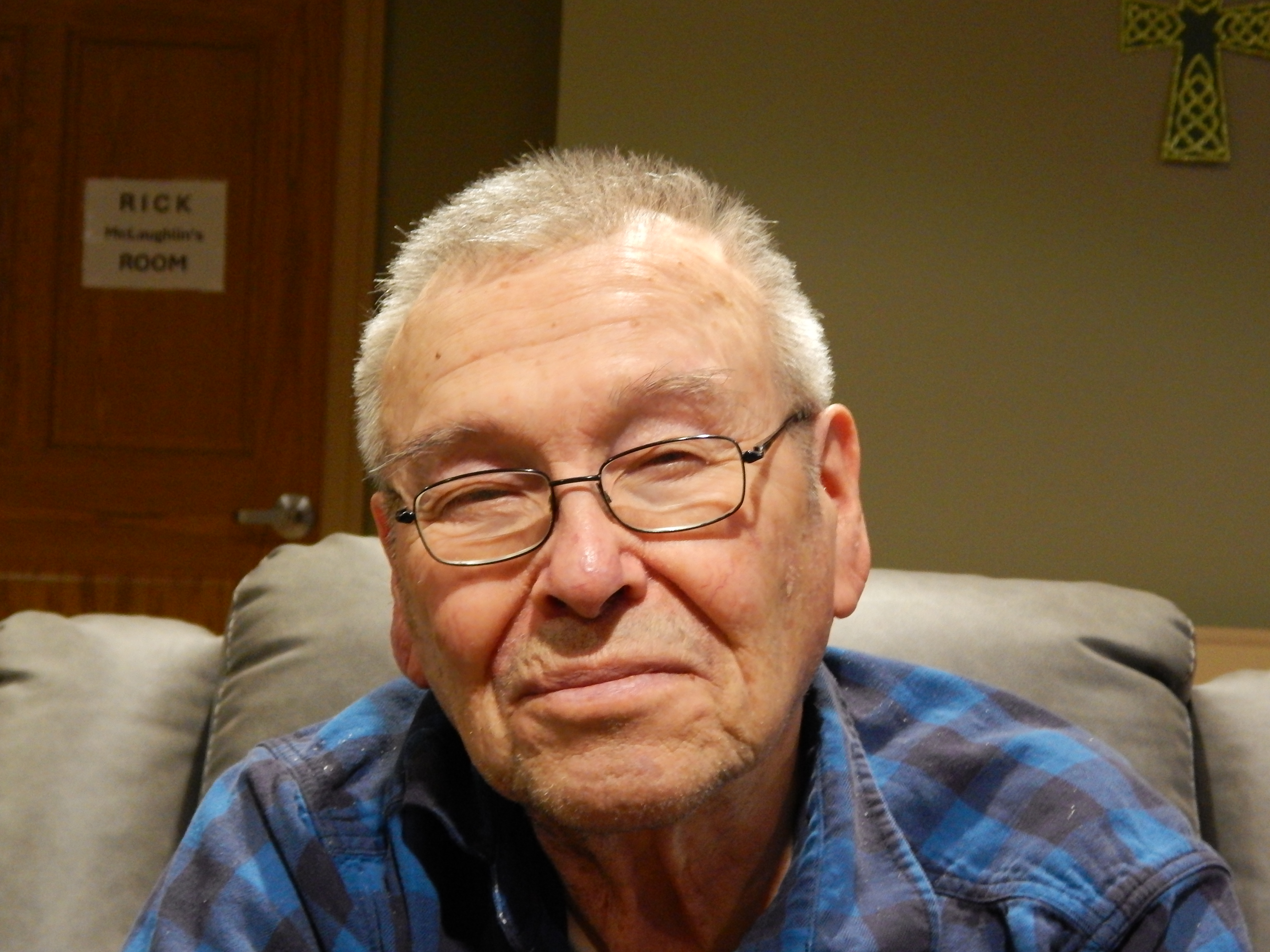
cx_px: 635
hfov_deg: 28.2
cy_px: 476
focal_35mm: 69
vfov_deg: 21.3
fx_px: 2531
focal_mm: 12.3
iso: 800
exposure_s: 1/8
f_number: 4.1
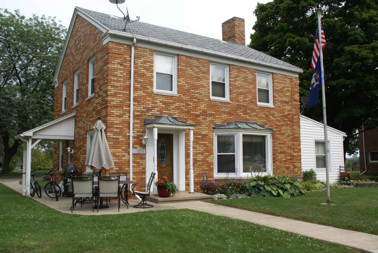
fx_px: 347
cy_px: 126
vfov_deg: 40.1
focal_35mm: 33
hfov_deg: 57.2
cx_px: 189
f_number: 10
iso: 100
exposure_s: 1/80
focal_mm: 22
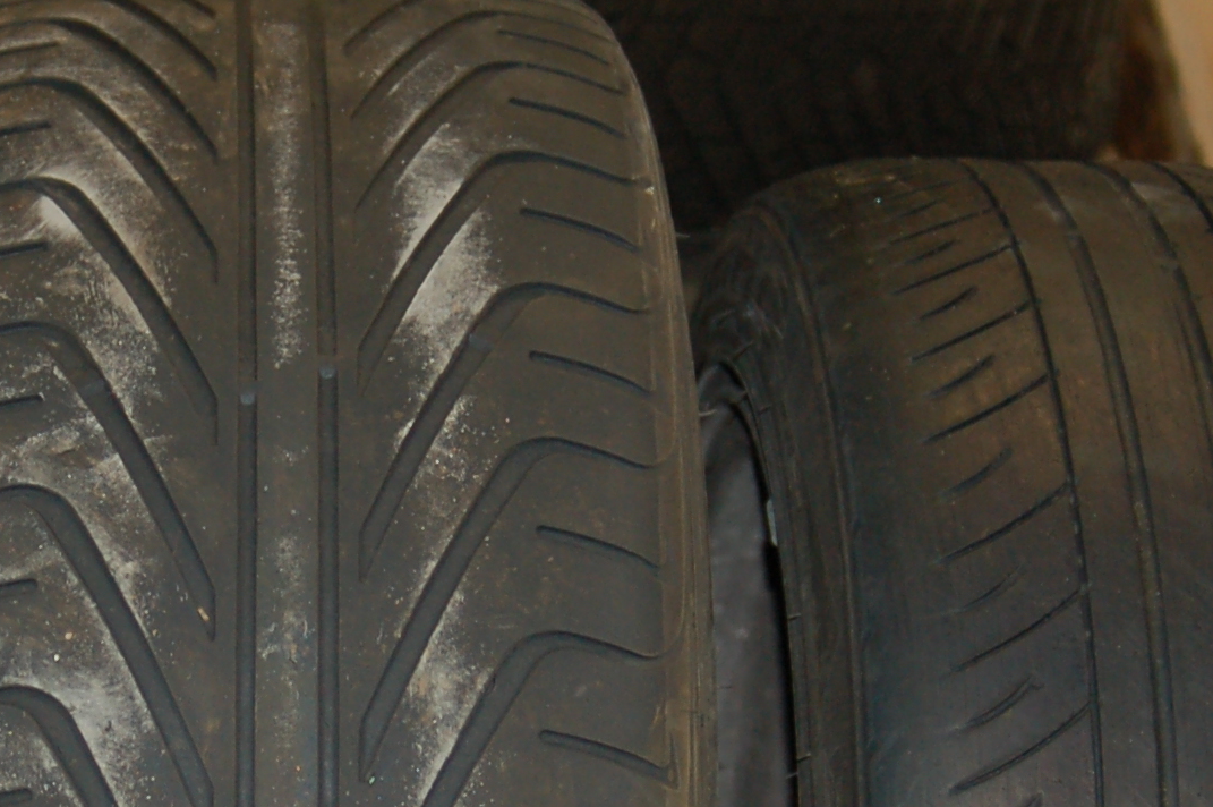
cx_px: 178
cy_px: 746
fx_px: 3972
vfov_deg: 11.5
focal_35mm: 118
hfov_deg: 17.2
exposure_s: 1/60
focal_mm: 28
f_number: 3.3
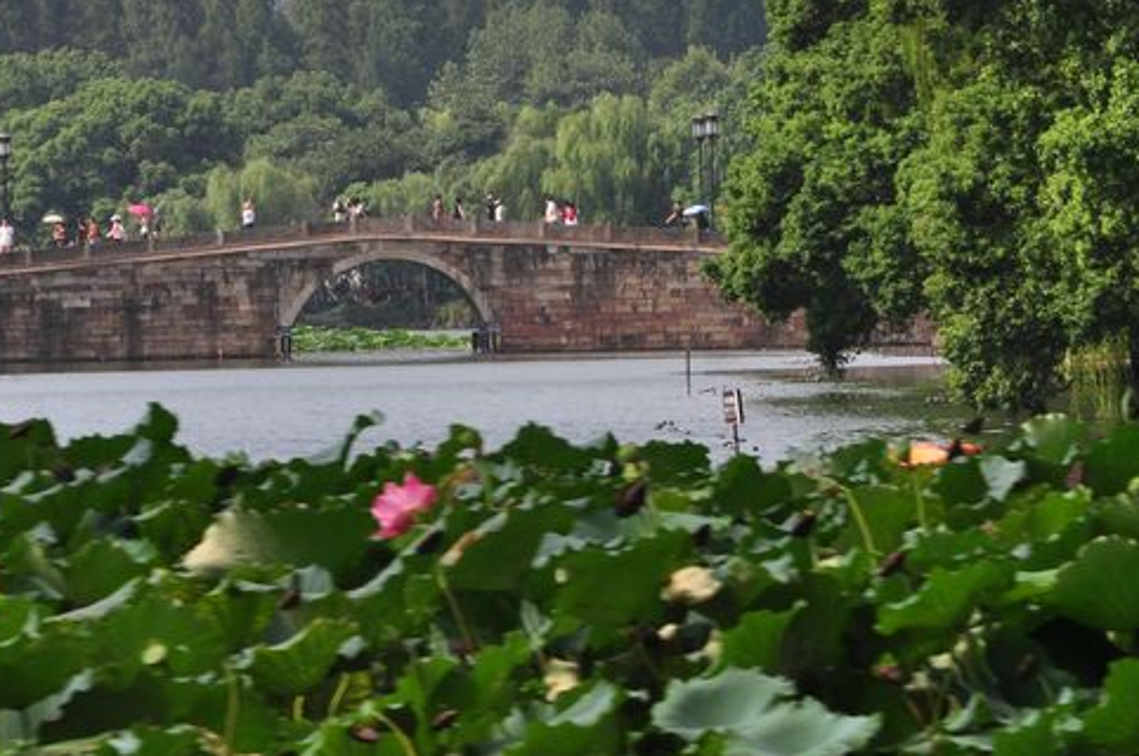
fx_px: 12386
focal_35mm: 392
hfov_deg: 5.3
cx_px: 128
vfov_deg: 3.5
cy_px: 201
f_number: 16
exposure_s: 1/125
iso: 200
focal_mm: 140
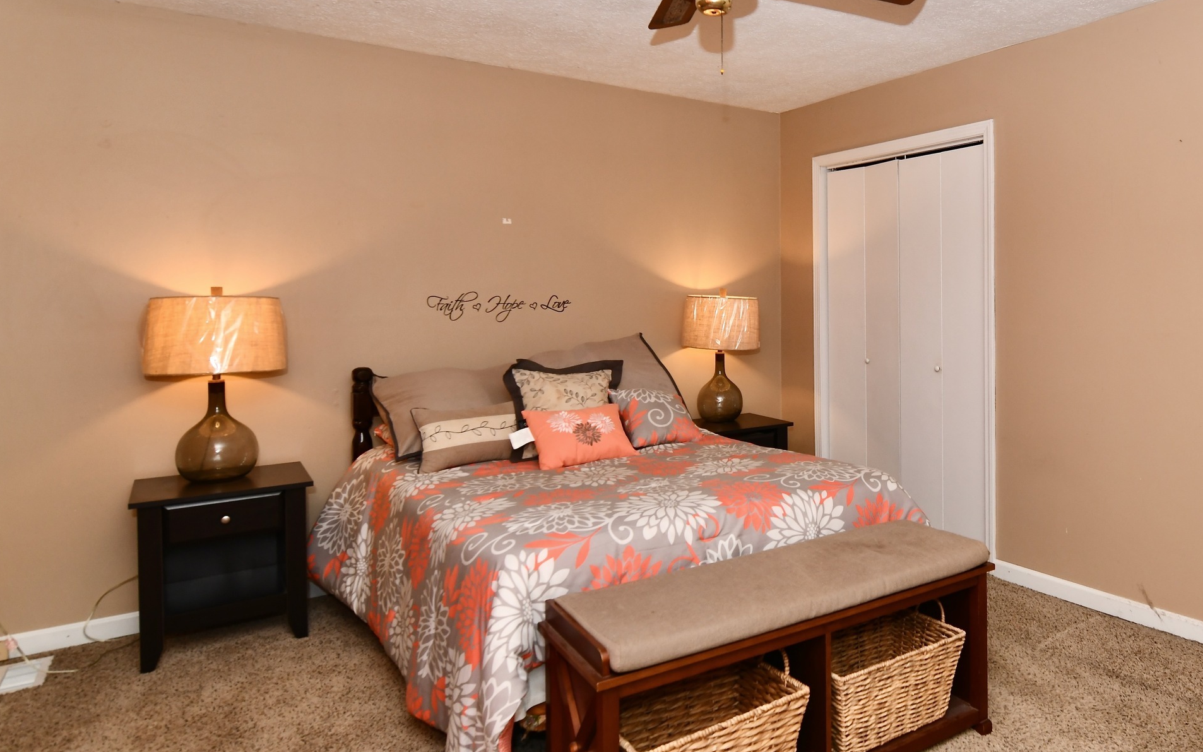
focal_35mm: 23
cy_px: 328
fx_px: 754
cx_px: 831
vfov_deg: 52.8
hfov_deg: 74.0
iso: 640
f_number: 6.3
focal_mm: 14
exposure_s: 1/60
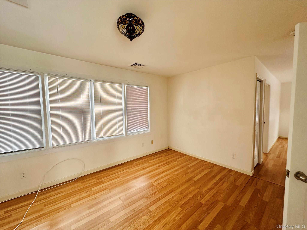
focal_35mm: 14
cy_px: 115
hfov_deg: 102.1
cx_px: 154
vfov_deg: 85.7
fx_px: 124
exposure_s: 1/99
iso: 100
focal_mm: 2.22
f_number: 2.2
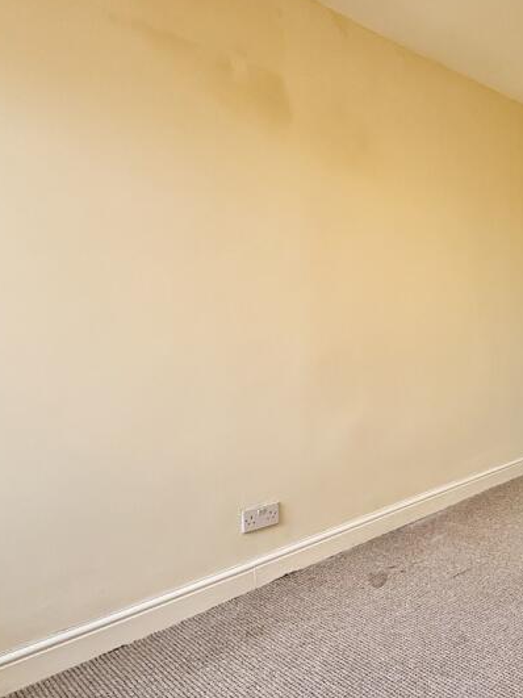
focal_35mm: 27
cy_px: 344
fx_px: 544
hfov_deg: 45.5
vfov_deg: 65.3
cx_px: 489
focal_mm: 2.22
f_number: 2.2
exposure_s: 1/99
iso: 200
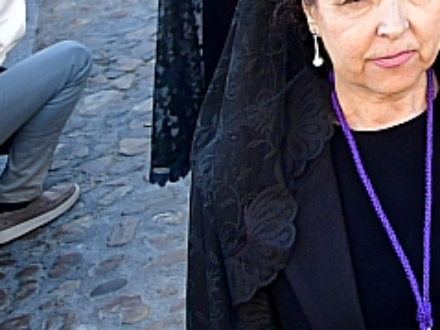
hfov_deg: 16.0
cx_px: 946
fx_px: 1105
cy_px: -349
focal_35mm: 87
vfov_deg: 14.0
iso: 500
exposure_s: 1/125
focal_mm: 12
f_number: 5.6
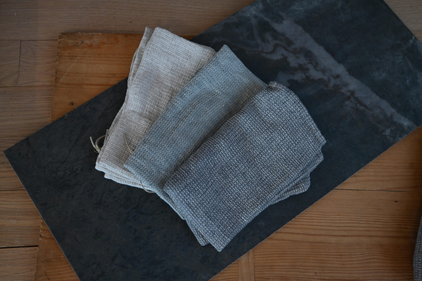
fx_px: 469
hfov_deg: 48.5
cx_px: 211
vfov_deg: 33.4
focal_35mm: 40
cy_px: 140
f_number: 2.8
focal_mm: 40
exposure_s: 1/125
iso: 500
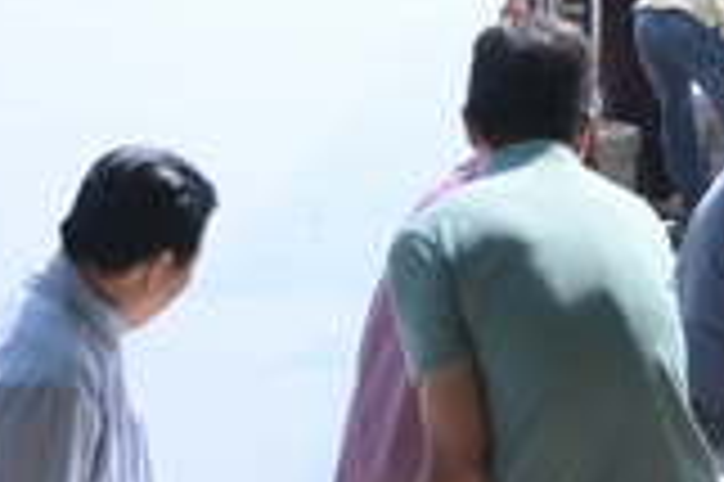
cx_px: 890
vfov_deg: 8.9
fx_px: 3074
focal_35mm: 153
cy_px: -45
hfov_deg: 13.1
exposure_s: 1/2000
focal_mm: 38
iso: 500
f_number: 4
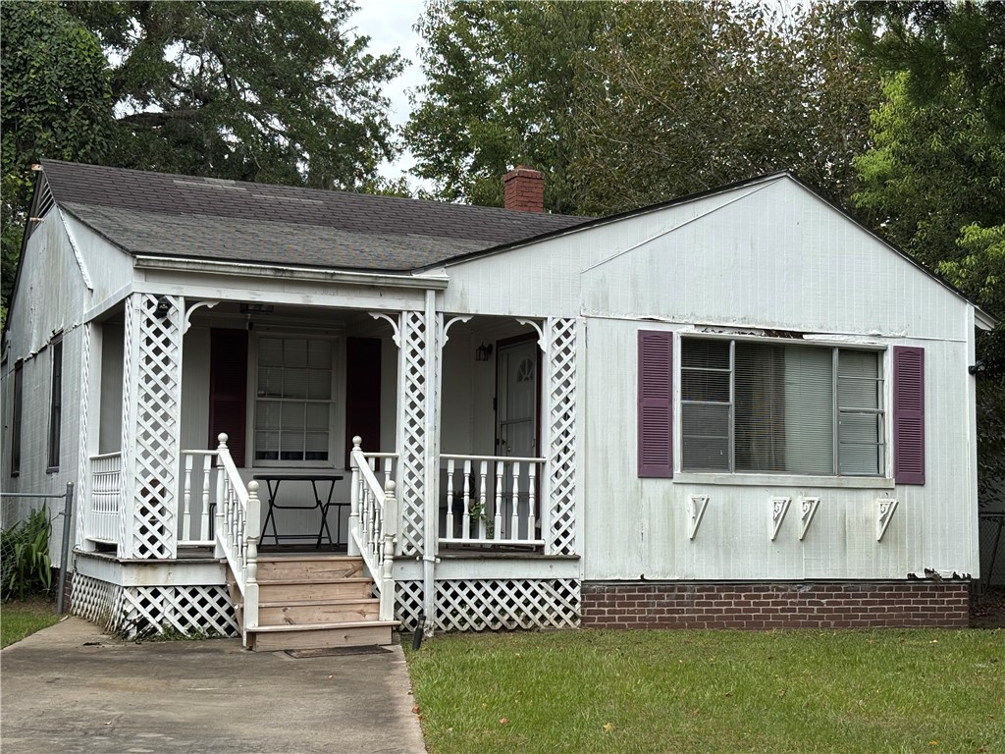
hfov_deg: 36.8
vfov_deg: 28.0
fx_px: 1510
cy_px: 377
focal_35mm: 52
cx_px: 502
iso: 32
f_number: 1.6
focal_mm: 5.96
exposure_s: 1/1070
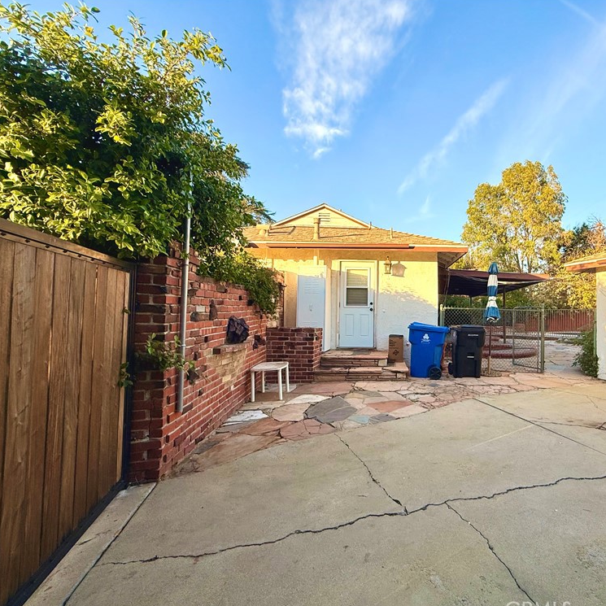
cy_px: 308
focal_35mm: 17
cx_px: 401
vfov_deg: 84.0
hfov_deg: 81.3
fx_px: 337
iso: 50
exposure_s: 1/442
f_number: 2.2
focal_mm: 2.22
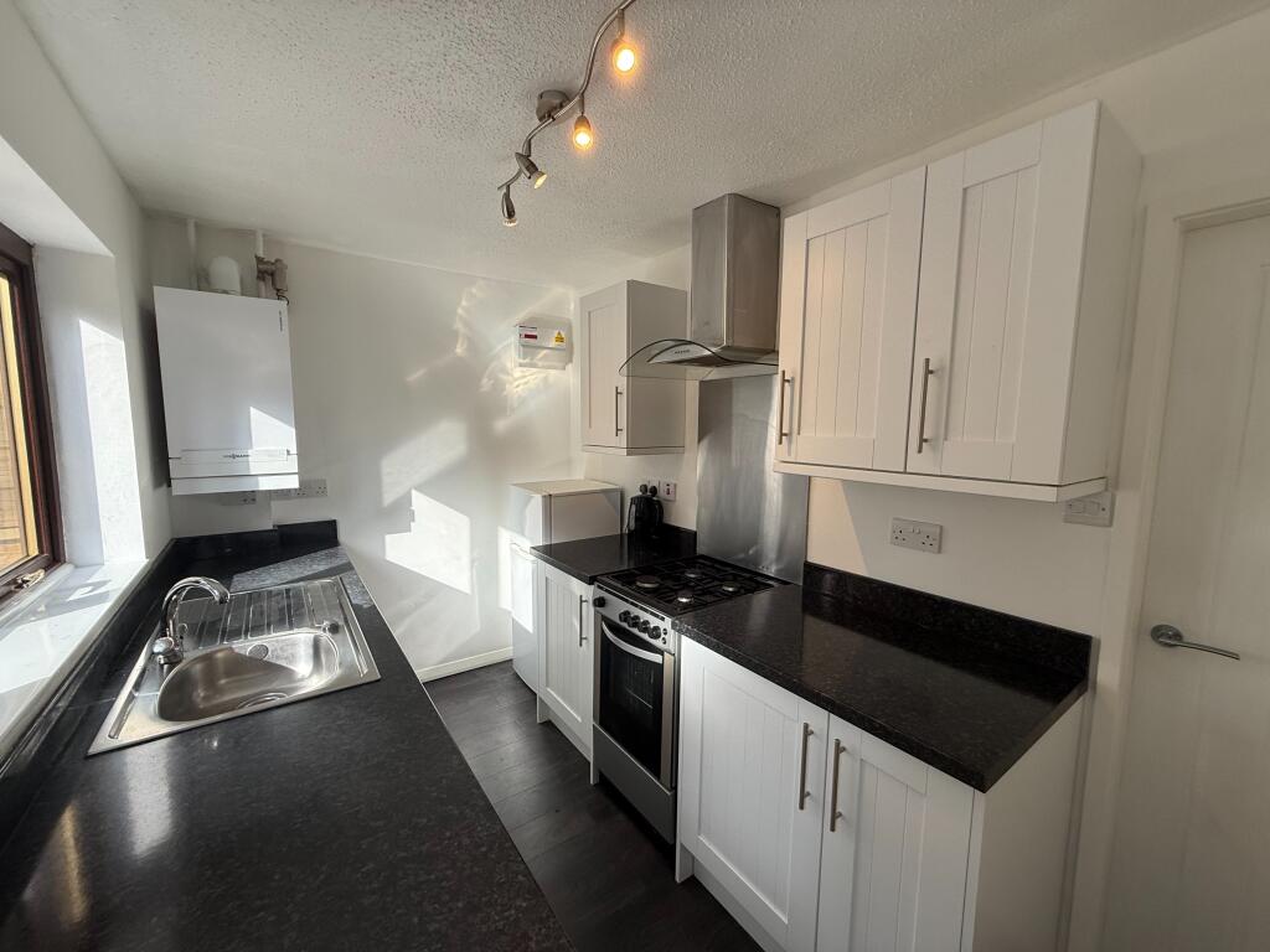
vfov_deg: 85.7
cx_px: 635
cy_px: 476
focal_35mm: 14
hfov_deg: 102.1
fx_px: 514
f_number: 2.2
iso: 64
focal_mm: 2.22
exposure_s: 1/286
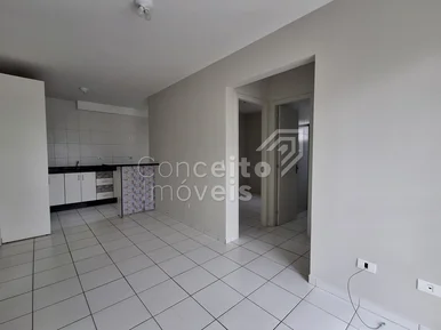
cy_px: 165
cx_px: 220
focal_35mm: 16
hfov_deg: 94.5
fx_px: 204
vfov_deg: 78.0
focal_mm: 1.64
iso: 40
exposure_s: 1/120
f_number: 2.2
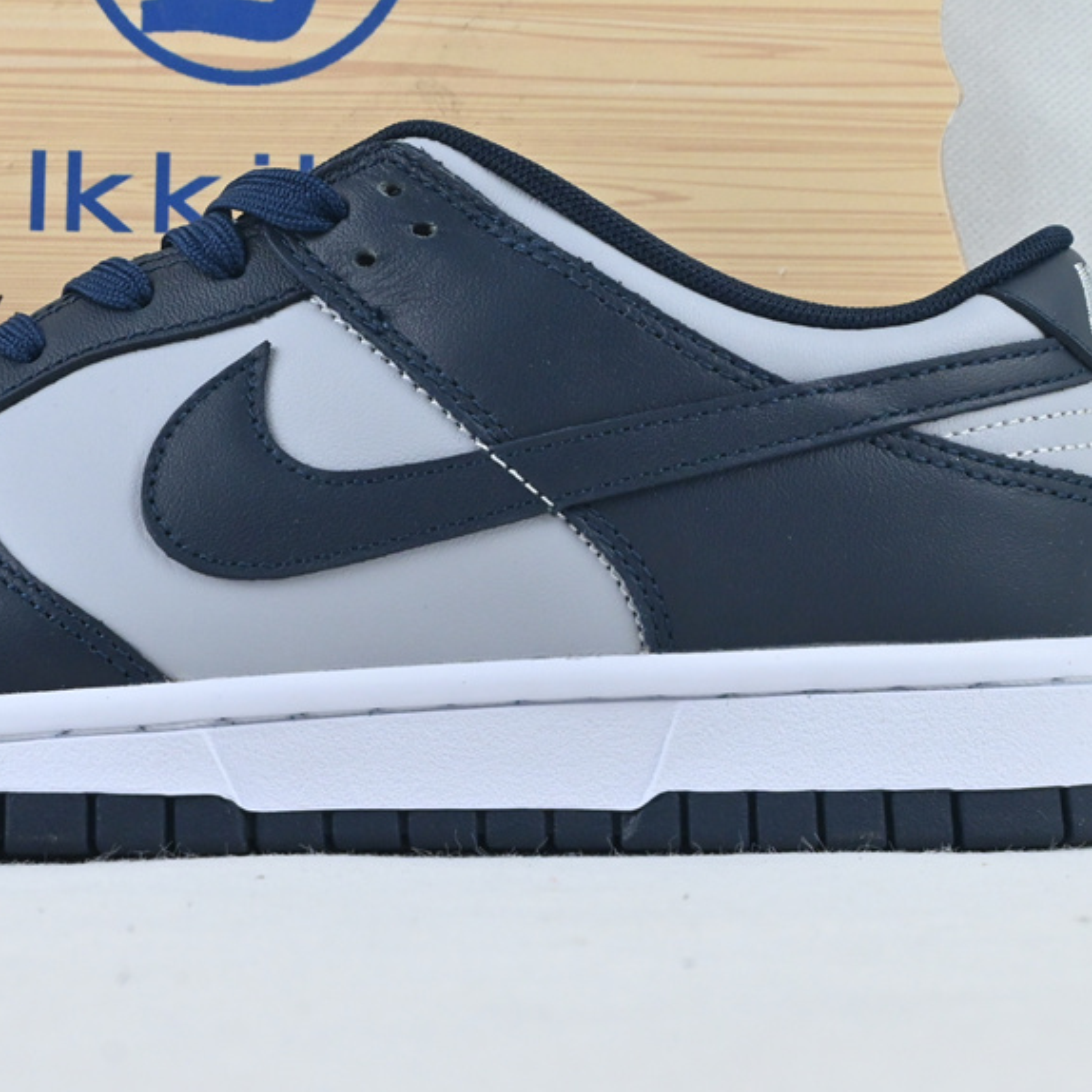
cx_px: 234
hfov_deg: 19.6
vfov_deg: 19.7
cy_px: 472
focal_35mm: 88
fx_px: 3137
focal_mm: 33
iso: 1000
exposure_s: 1/125
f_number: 10
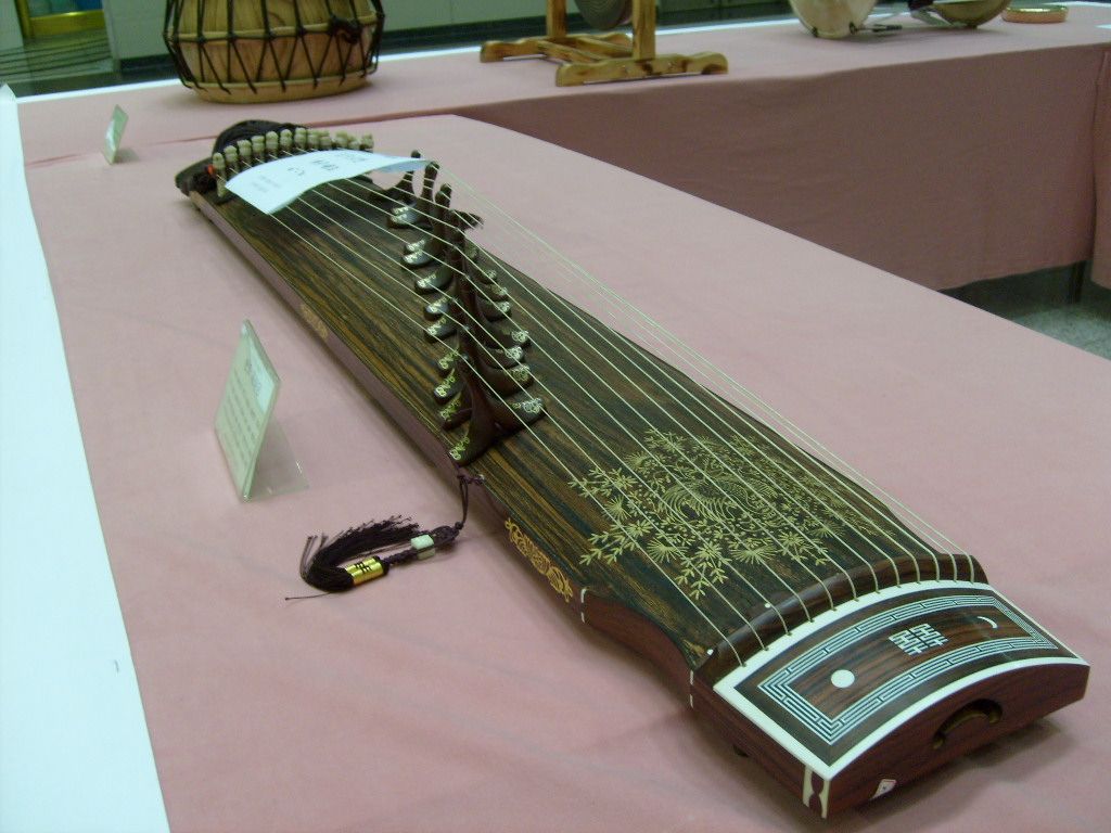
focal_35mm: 35
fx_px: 1123
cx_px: 556
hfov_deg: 52.6
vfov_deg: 40.7
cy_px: 416
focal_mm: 5.8
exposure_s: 1/30
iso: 100
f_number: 2.8
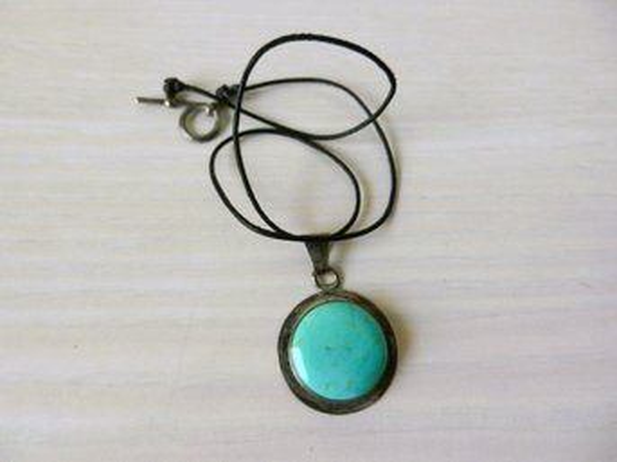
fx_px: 445
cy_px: 231
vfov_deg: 54.9
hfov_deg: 69.4
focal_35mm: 25
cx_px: 308
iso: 640
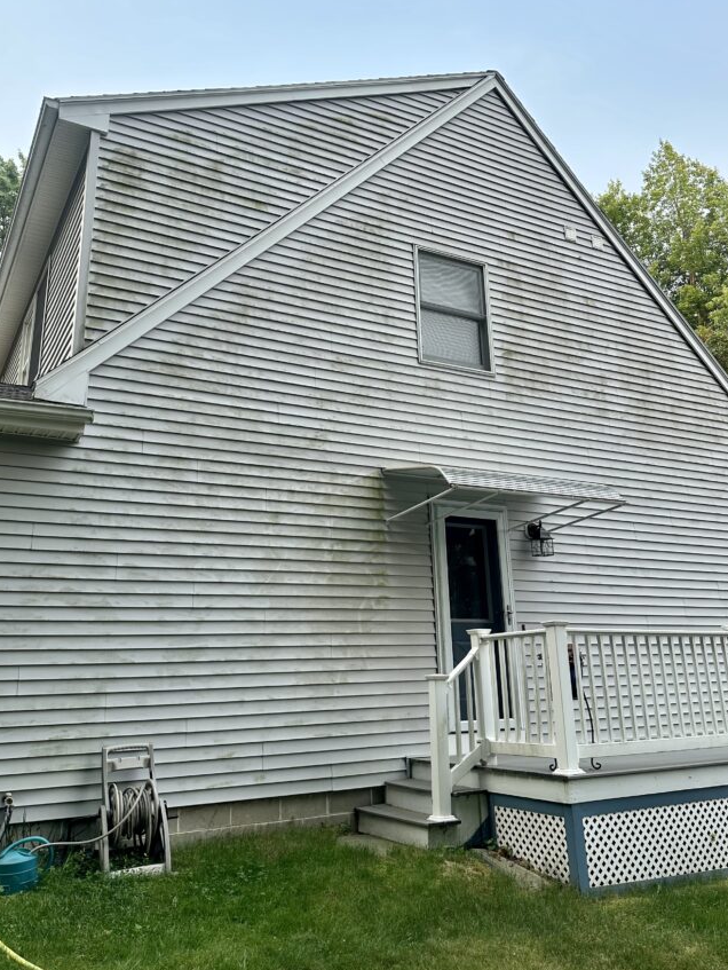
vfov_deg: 61.3
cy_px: 410
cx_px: 379
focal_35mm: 29
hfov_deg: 48.2
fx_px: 813
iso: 80
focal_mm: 6.86
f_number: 1.78
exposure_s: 1/1009
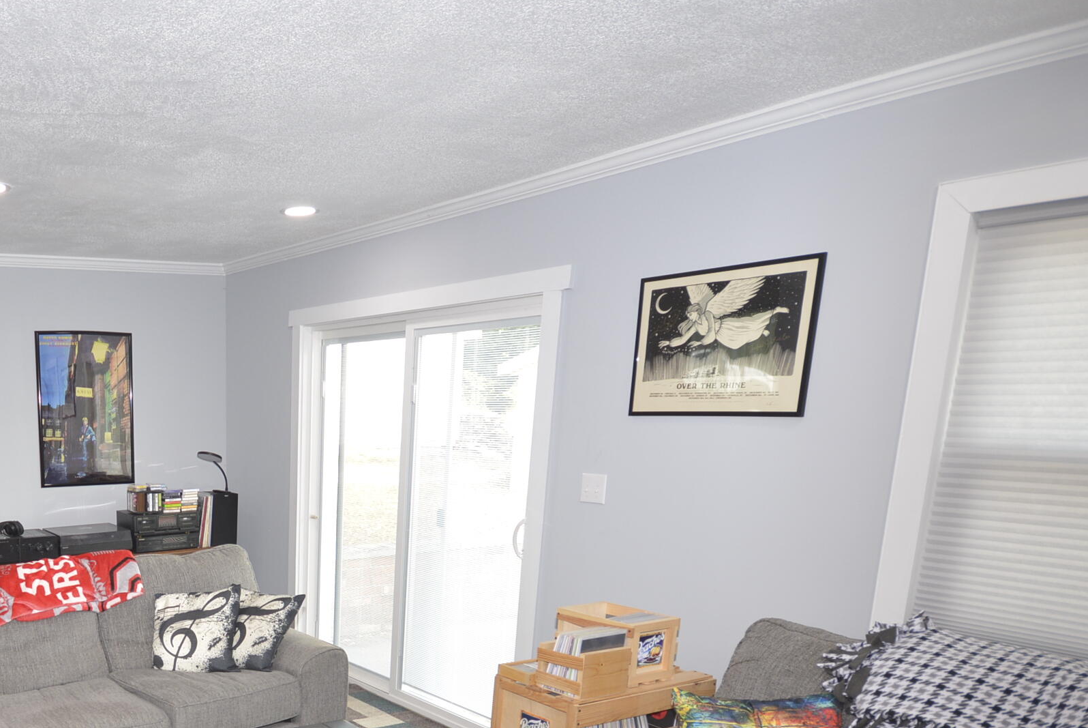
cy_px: 625
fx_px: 936
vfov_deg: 40.0
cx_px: 168
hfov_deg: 54.7
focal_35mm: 31
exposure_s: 1/60
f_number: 4.2
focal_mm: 11
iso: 320
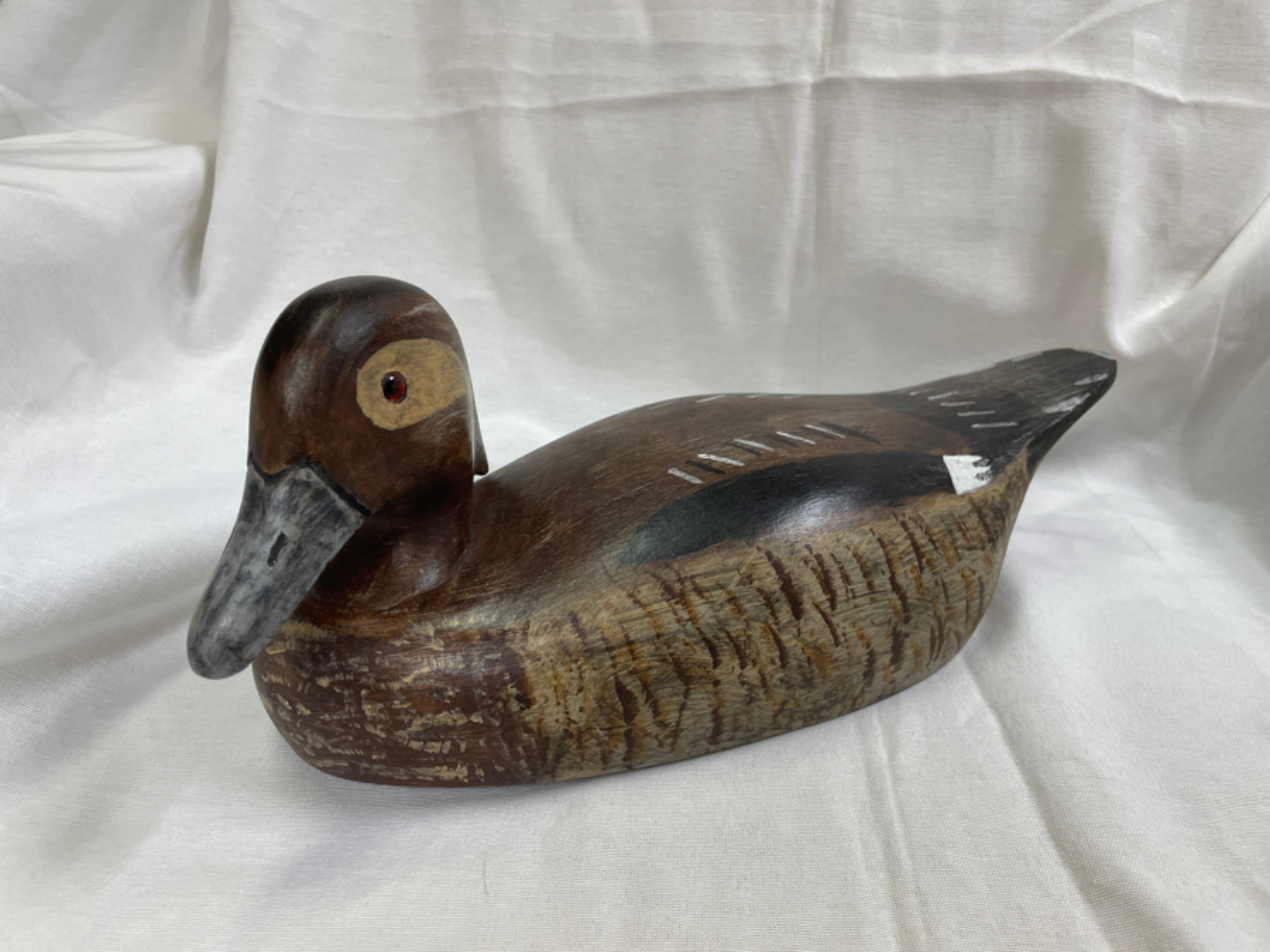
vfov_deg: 53.1
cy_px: 476
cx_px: 635
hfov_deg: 67.3
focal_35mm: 26
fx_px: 954
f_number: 1.6
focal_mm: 4.2
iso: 125
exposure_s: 1/120
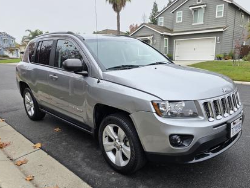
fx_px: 202
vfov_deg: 49.7
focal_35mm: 28
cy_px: 101
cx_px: 133
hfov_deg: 63.3
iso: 50
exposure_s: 1/359
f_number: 1.7
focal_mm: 6.3
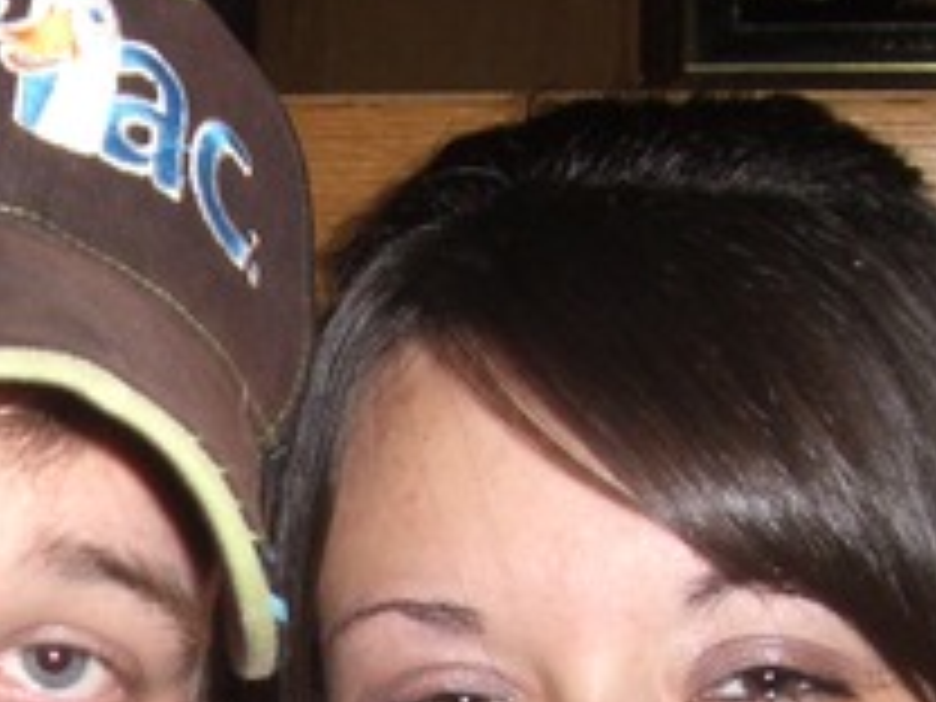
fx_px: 3164
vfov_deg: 12.3
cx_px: 135
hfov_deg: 16.7
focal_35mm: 117
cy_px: 873
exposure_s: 1/60
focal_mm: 6.2
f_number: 2.7
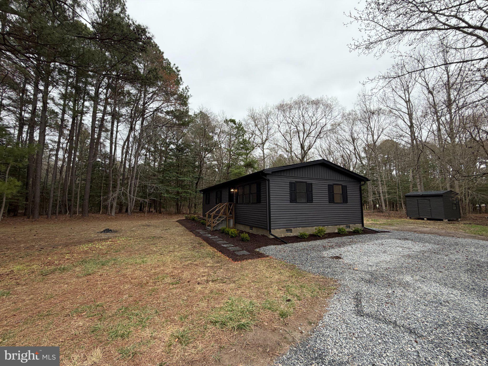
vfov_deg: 85.7
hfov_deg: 102.1
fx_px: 197
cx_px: 244
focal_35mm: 14
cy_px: 183
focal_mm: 2.22
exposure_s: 1/201
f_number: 2.2
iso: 40
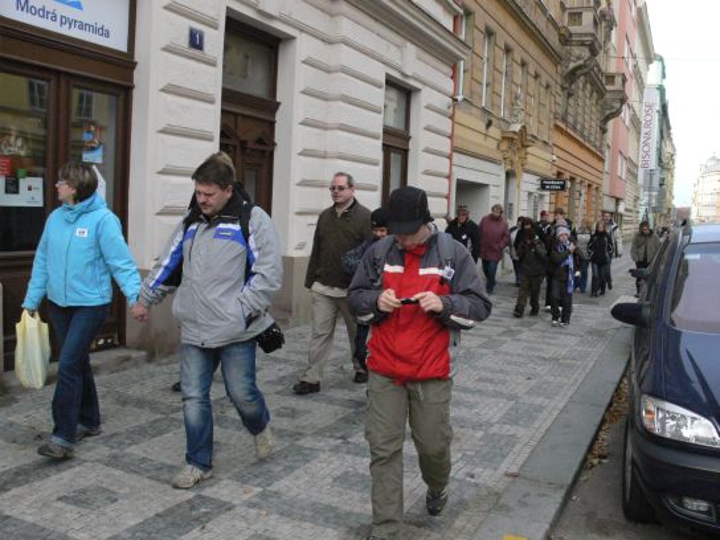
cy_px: 270
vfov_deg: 40.7
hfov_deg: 52.6
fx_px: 728
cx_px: 360
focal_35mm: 35
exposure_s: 1/250
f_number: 5.6
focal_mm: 7.4
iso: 400
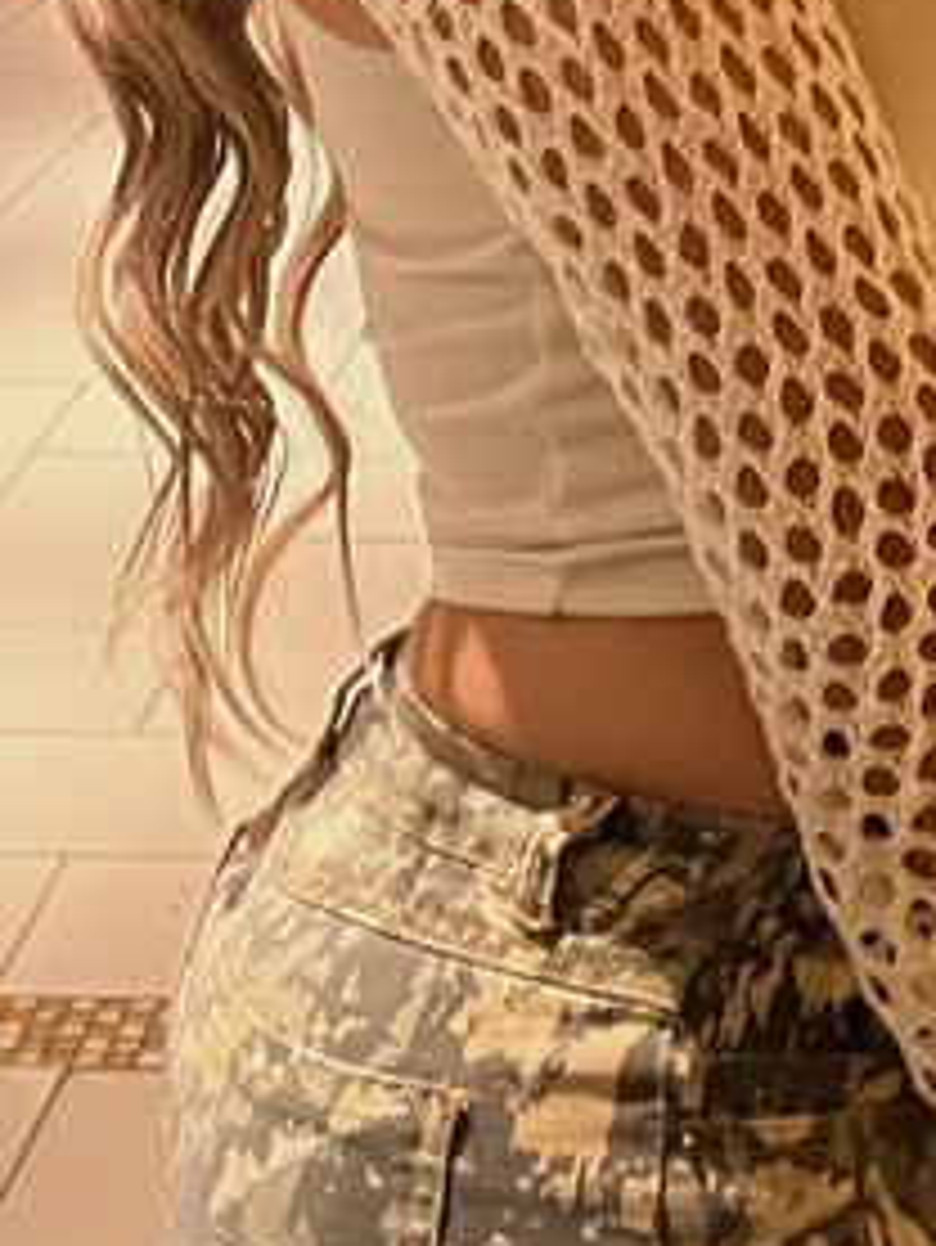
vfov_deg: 15.9
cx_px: 1188
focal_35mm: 120
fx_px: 4323
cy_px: -139
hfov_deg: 12.0
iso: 400
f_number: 1.5
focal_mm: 5.7
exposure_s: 1/40
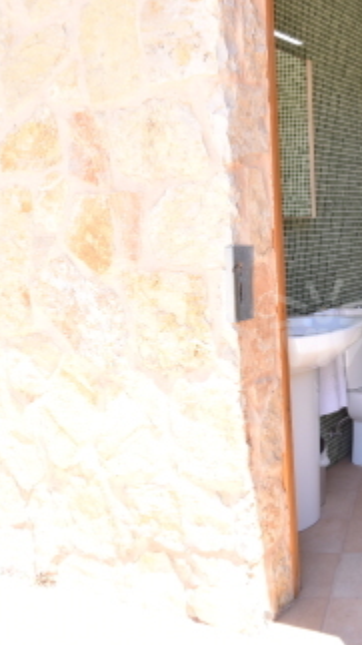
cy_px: 324
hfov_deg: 27.2
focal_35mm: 40
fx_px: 683
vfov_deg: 50.5
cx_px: 398
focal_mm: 16
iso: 100
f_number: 7.1
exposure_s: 1/40
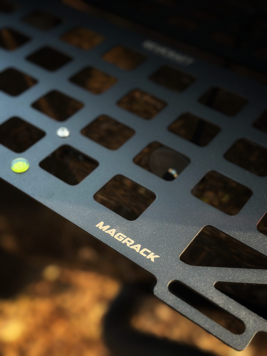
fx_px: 494
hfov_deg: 30.3
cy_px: 178
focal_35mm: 48
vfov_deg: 39.7
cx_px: 134
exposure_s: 1/202
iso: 80
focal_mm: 6.86
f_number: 1.78
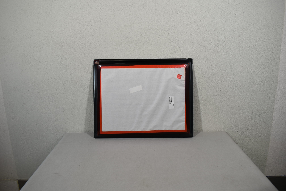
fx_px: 214
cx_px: 143
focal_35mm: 27
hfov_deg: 67.4
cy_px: 96
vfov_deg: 47.9
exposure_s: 1/125
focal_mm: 18
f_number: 5.6
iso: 280
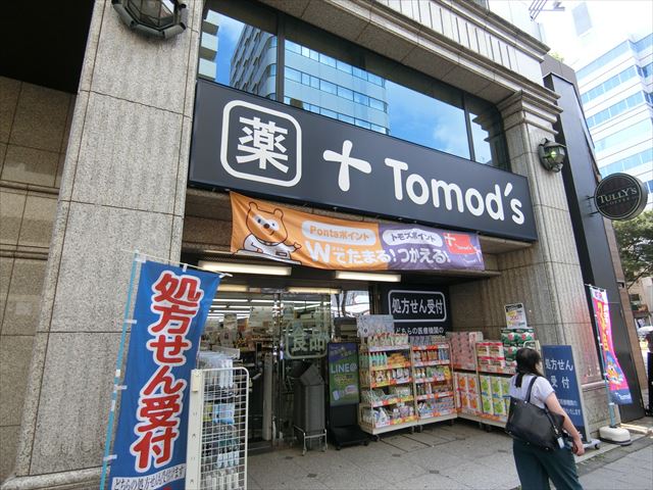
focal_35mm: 19
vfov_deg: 68.7
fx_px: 358
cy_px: 245
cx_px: 326
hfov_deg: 84.7
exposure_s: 1/125
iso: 200
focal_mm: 4.06
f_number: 6.9
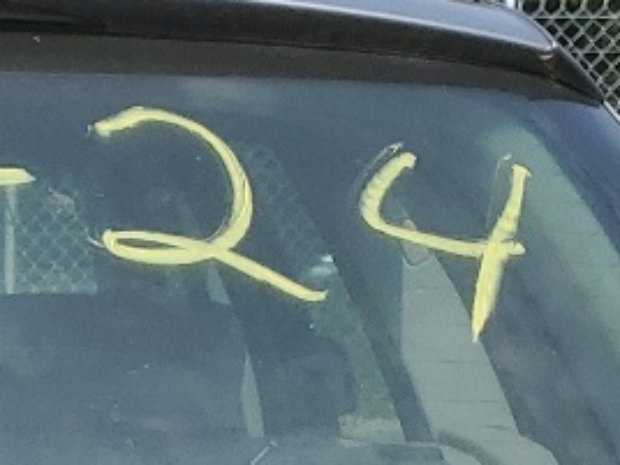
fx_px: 2776
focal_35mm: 155
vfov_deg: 8.9
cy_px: 1009
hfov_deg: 12.2
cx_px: -271
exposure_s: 1/3333
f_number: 1.5
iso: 50
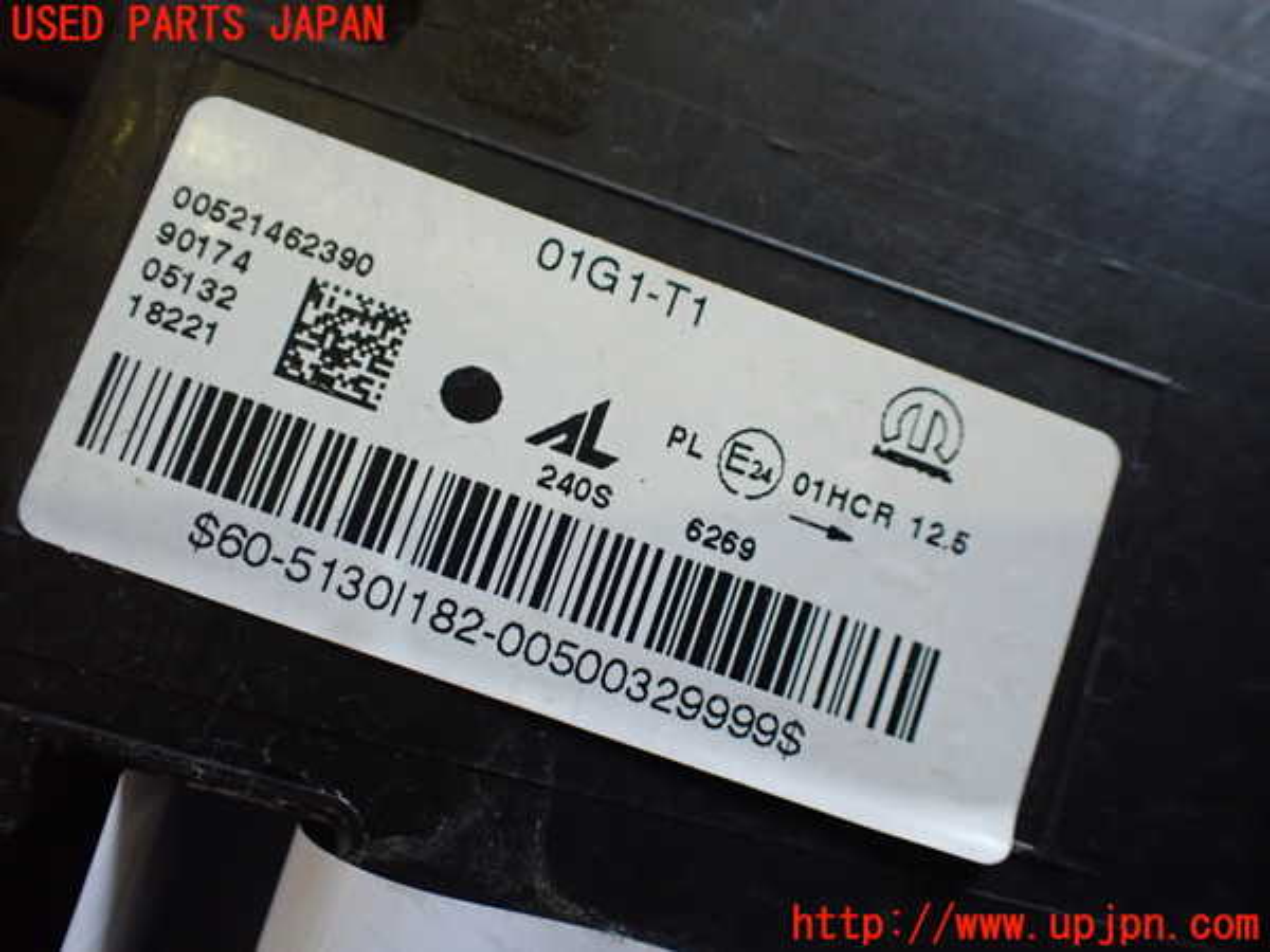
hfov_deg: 60.0
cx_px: 635
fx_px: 1101
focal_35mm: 30
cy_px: 476
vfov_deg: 46.8
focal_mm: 5.4
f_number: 2.3
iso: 500
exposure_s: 1/125
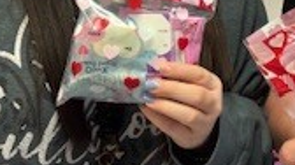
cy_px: -82
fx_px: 844
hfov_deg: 19.7
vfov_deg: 10.8
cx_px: 219
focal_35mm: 108
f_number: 1.6
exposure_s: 1/60
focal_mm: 5.96
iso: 160
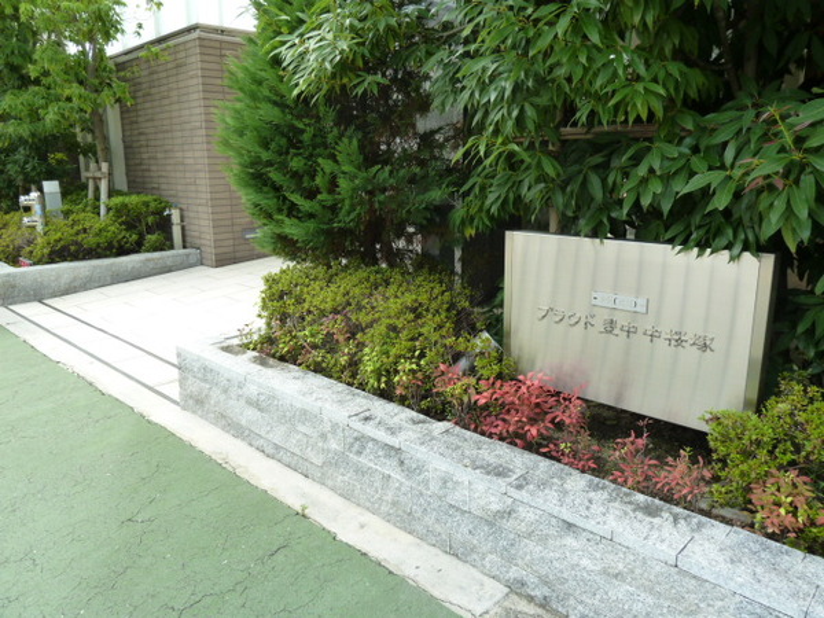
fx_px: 595
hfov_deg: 69.4
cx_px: 412
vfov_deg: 54.9
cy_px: 309
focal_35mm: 25
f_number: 4
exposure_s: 1/125
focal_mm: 4.1
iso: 125
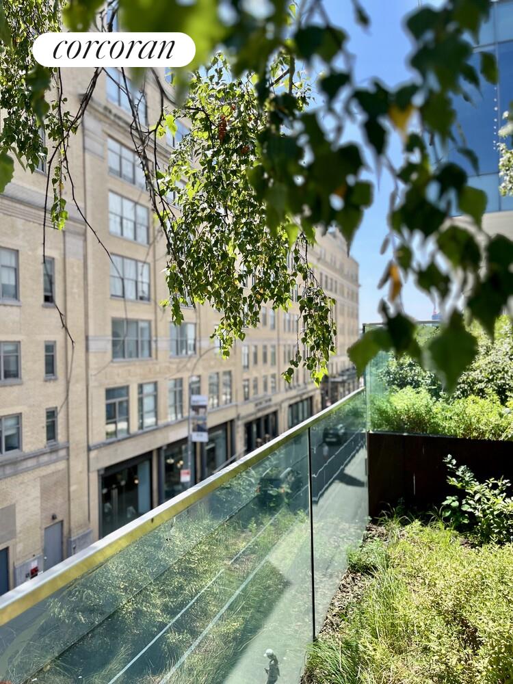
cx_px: 256
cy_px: 342
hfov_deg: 53.1
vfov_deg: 67.3
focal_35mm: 26
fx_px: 514
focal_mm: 5.1
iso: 50
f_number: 1.6
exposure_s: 1/1117
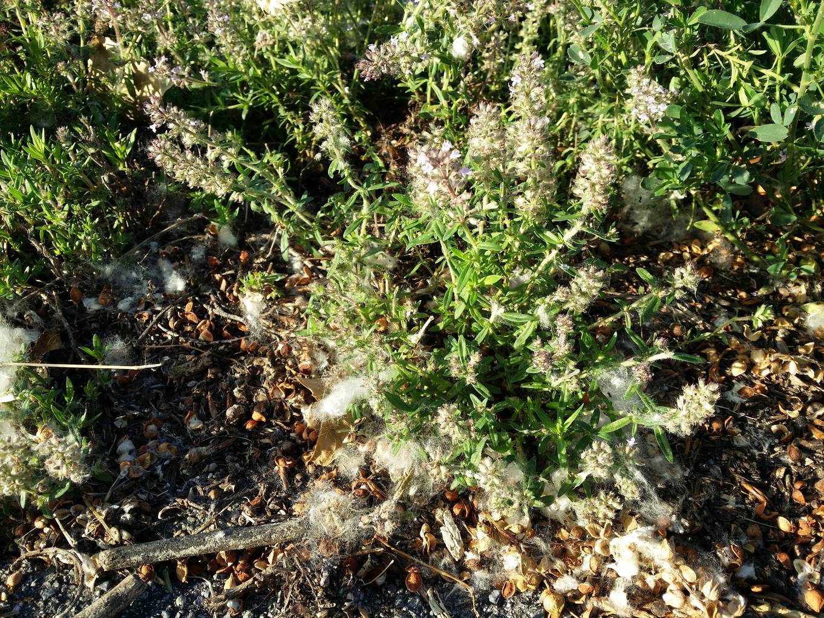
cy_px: 309
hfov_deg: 58.3
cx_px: 412
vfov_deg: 45.5
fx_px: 738
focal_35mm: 31
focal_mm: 4.13
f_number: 2.2
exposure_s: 1/323
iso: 50
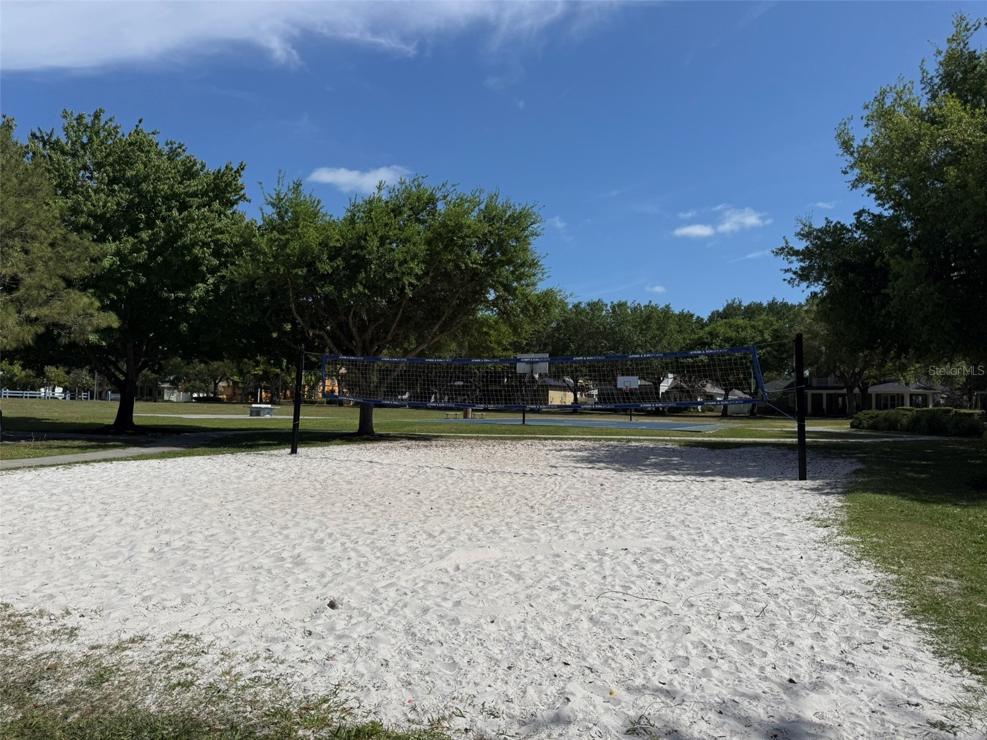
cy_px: 370
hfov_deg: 71.6
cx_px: 494
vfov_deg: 56.8
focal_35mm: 24
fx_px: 684
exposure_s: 1/14286
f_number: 1.78
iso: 64
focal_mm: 6.76
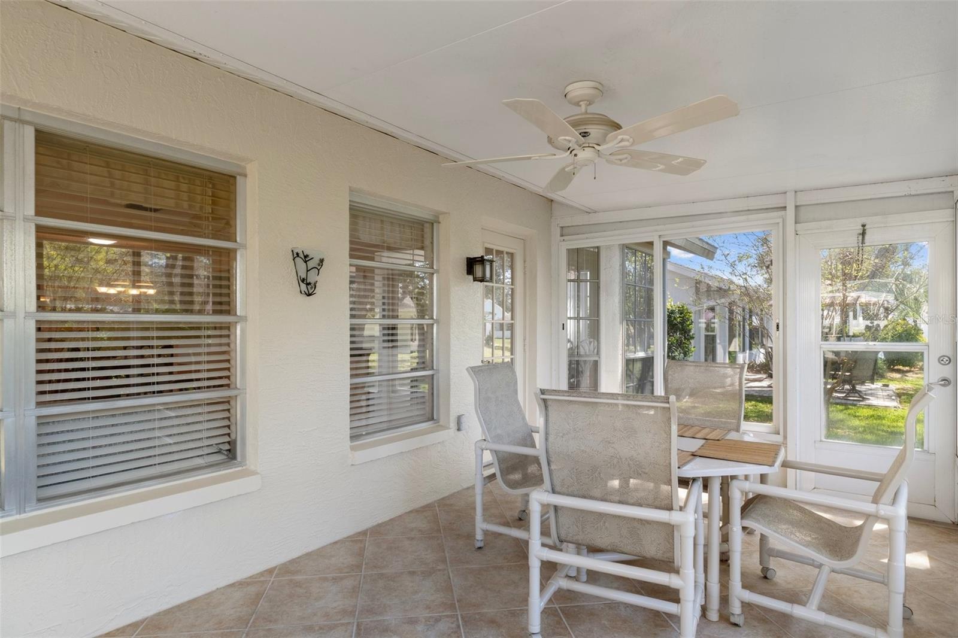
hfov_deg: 85.4
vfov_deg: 63.2
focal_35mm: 20
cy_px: 319
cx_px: 479
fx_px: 519
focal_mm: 13
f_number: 8
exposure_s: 1/60
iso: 320
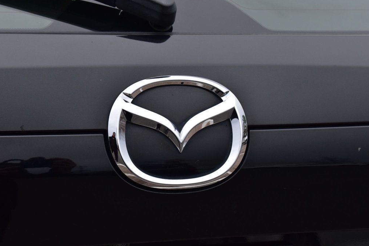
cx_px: 186
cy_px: 123
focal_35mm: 76
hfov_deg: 26.7
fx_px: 779
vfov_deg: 17.9
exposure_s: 1/250
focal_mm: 50
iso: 400
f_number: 10
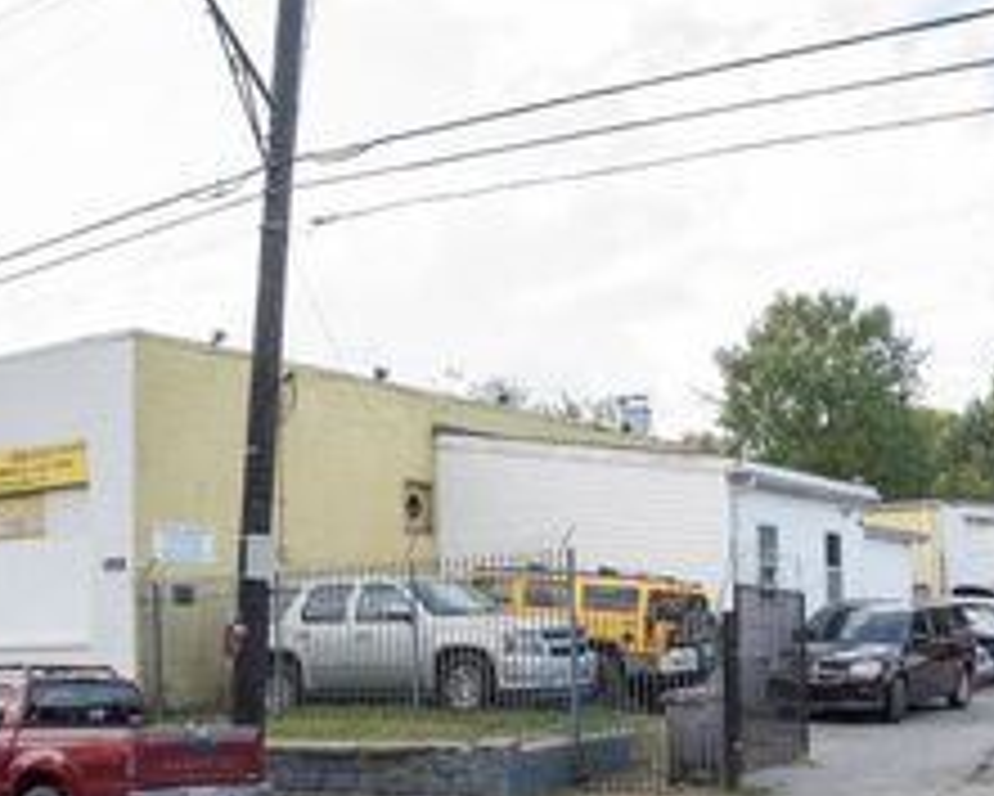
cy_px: 585
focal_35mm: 51
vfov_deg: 29.3
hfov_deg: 36.1
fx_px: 1501
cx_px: 693
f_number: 4
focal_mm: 24
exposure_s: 1/250
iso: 100
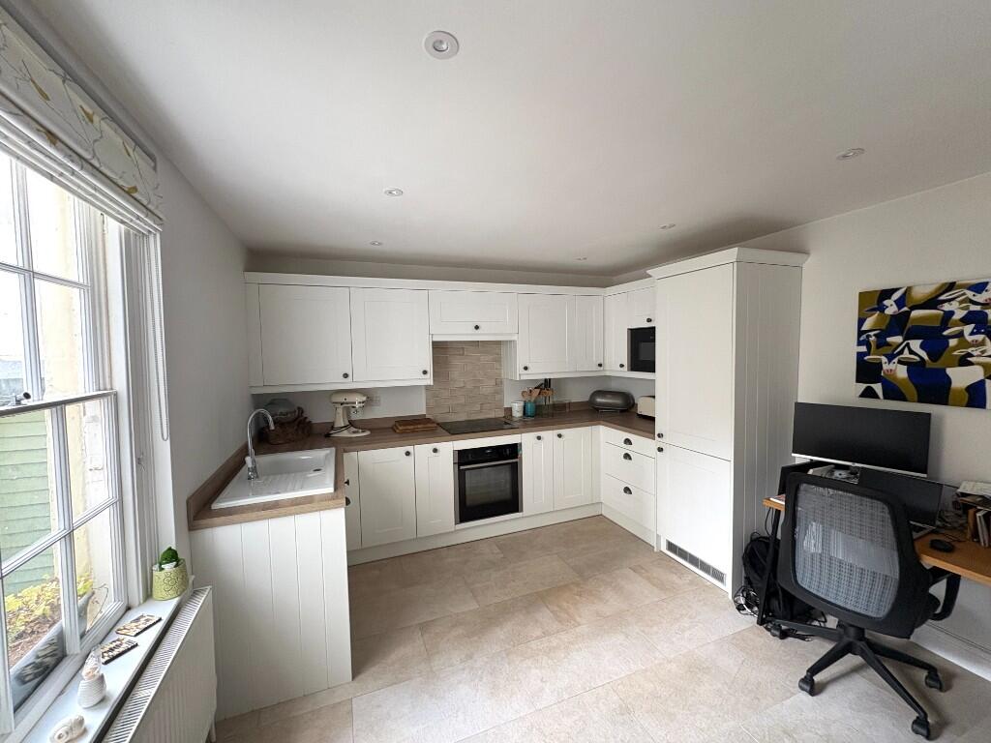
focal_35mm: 14
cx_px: 496
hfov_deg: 102.1
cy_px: 372
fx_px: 401
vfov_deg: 85.7
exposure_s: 1/71
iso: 200
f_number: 2.2
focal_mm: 2.22
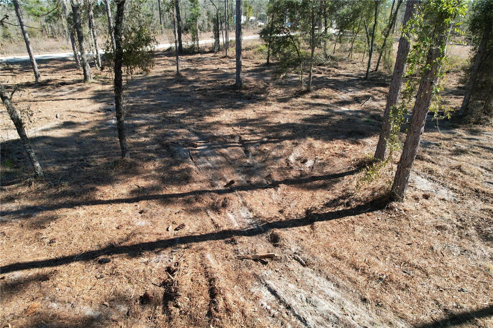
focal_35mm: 22
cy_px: 164
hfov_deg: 78.6
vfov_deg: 57.2
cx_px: 246
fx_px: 301
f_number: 2.8
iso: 140
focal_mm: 8.38
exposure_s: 1/180
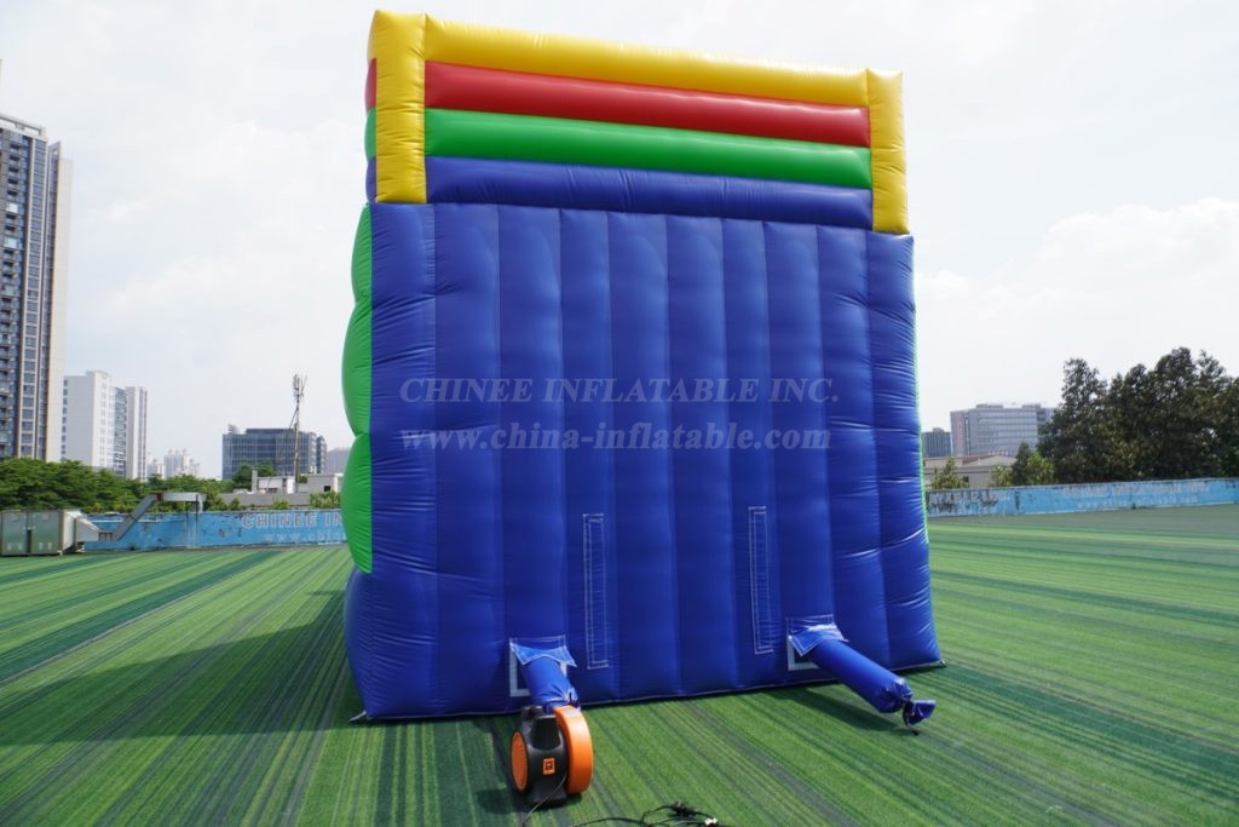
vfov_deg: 53.1
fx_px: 826
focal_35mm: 24
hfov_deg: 73.7
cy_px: 414
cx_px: 620
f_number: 8
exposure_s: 1/160
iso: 100
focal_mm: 16
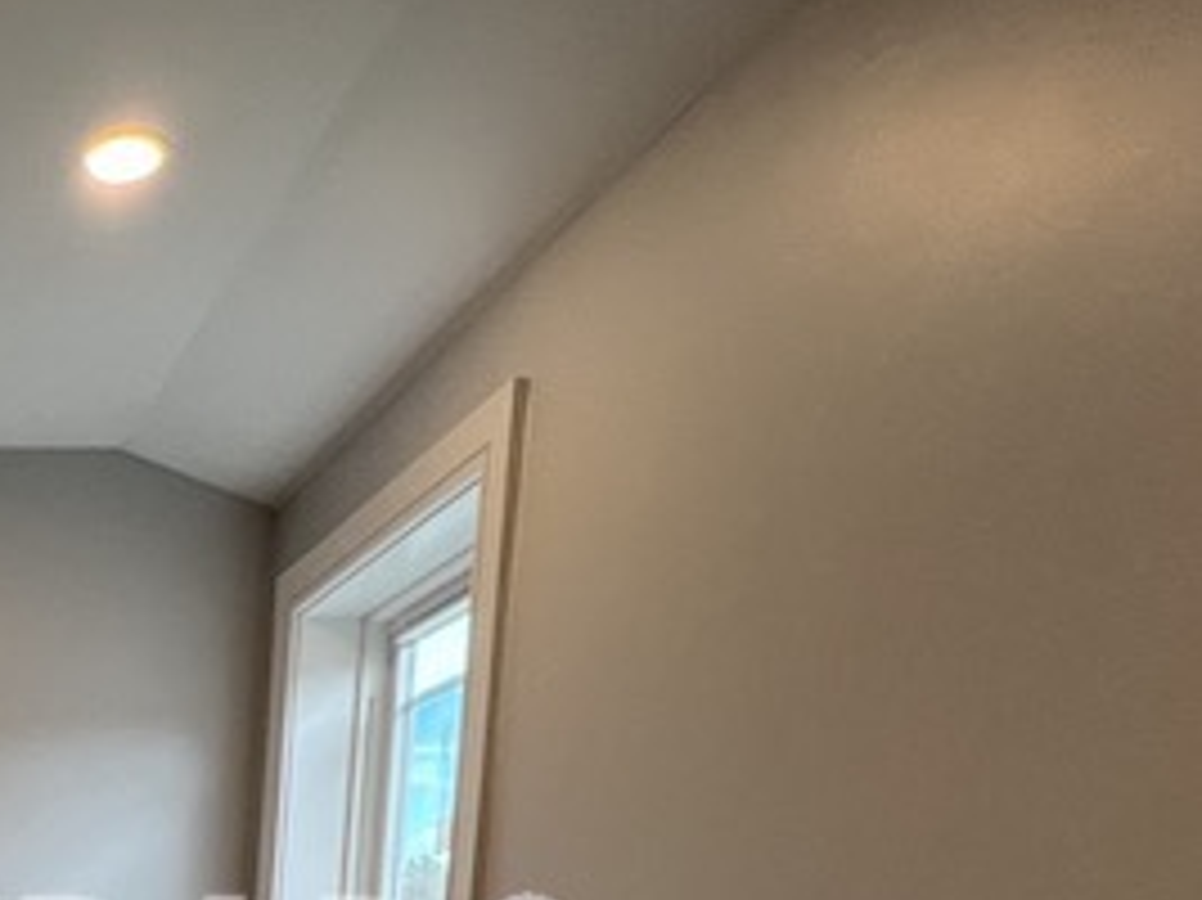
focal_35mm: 39
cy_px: 1251
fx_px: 1354
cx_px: -306
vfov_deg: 28.2
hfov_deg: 35.3
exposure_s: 1/120
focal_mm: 1.57
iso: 80
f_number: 1.8
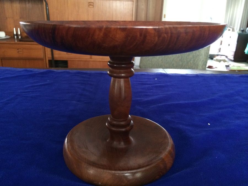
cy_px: 93
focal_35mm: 30
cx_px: 124
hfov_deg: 60.0
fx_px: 215
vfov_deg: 46.8
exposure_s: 1/15
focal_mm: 4.12
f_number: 2.2
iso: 320
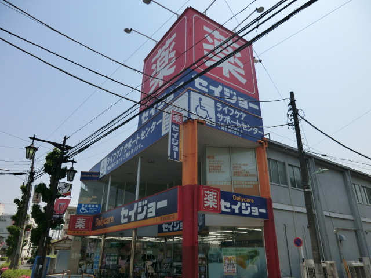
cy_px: 139
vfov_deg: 56.8
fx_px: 257
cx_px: 186
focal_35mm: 24
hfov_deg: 71.6
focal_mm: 4.3
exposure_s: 1/320
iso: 80
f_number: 7.5
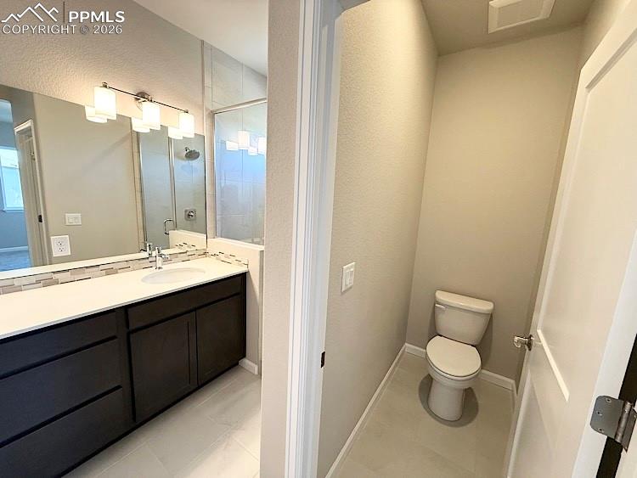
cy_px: 239
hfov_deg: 102.0
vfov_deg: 85.7
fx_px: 258
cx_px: 318
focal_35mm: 14
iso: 200
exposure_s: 1/120
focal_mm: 2.22
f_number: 2.2
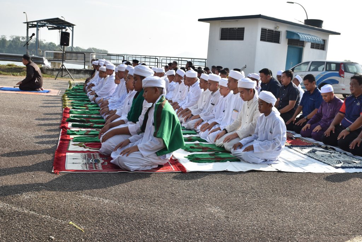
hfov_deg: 53.1
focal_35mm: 36
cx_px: 181
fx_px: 362
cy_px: 121
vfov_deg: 36.9
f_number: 9
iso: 200
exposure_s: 1/320
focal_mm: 24
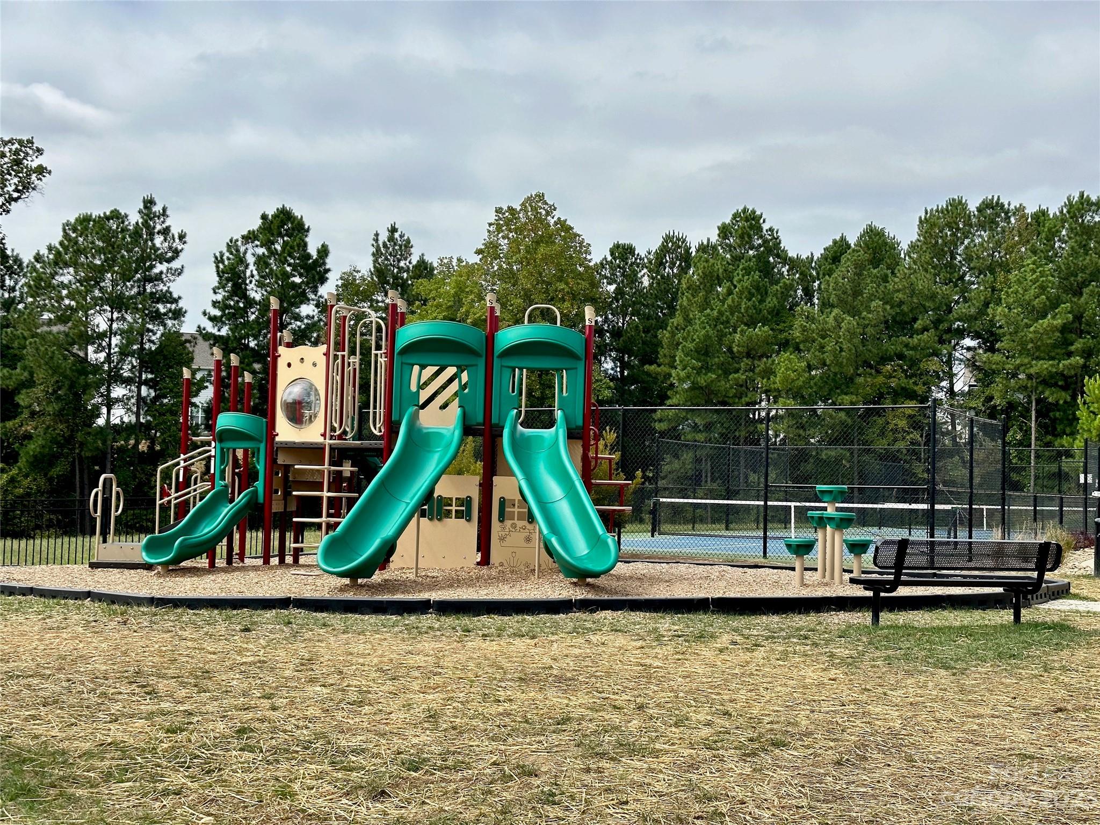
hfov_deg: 39.7
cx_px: 550
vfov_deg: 30.3
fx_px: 1525
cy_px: 412
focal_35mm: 48
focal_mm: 6.86
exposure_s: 1/3257
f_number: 1.78
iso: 64
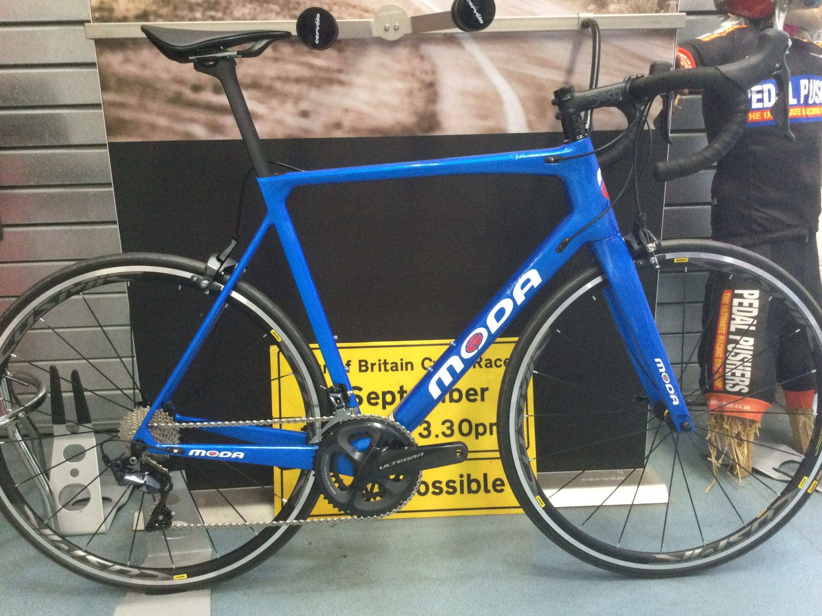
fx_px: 760
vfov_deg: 44.2
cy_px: 310
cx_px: 408
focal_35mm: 32
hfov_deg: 56.8
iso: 250
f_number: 2.4
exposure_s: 1/33
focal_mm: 3.3
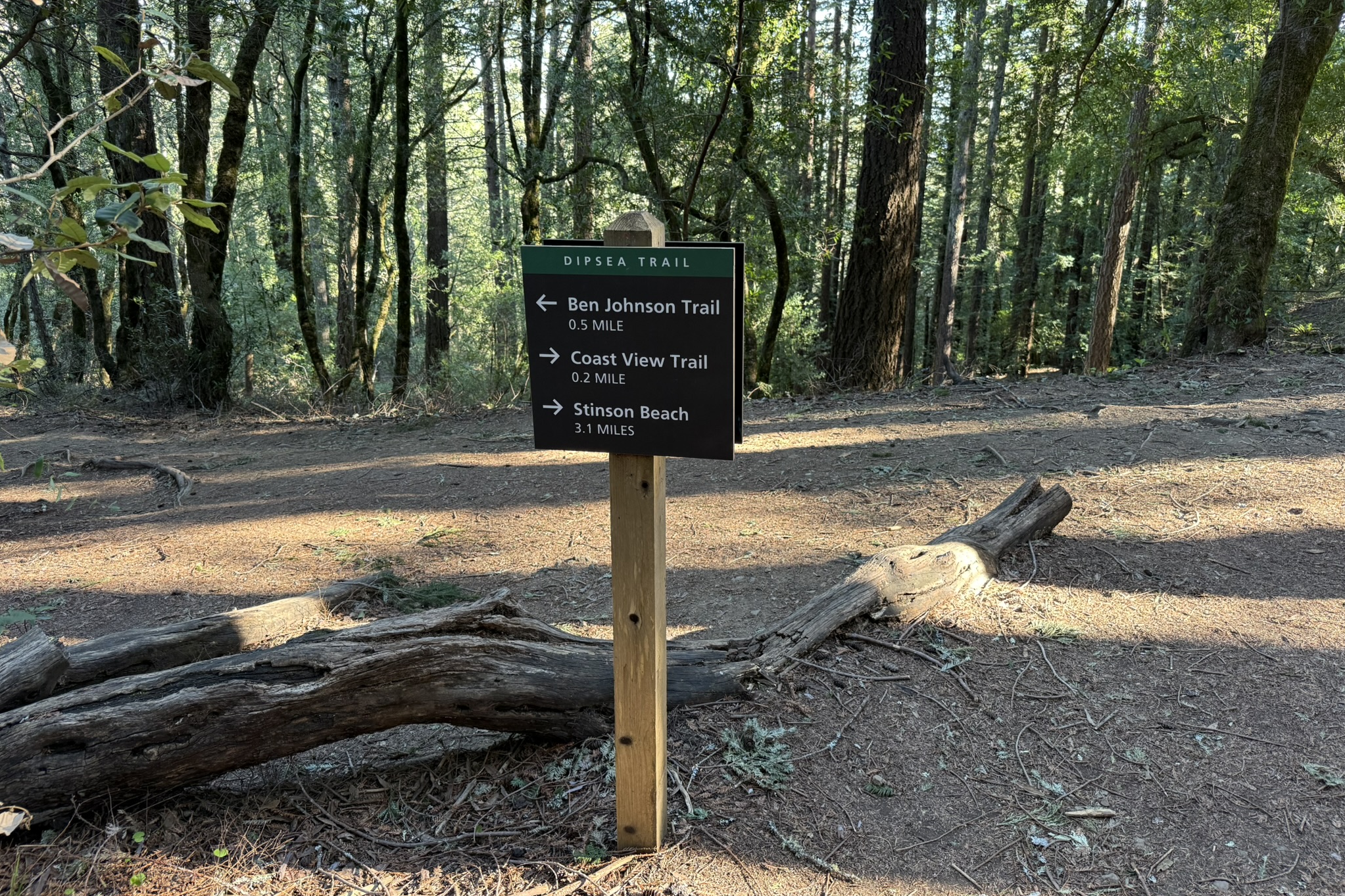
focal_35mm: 25
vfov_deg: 51.2
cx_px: 673
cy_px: 410
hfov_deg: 71.5
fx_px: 934
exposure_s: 1/80
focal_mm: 6.76
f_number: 1.78
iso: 200
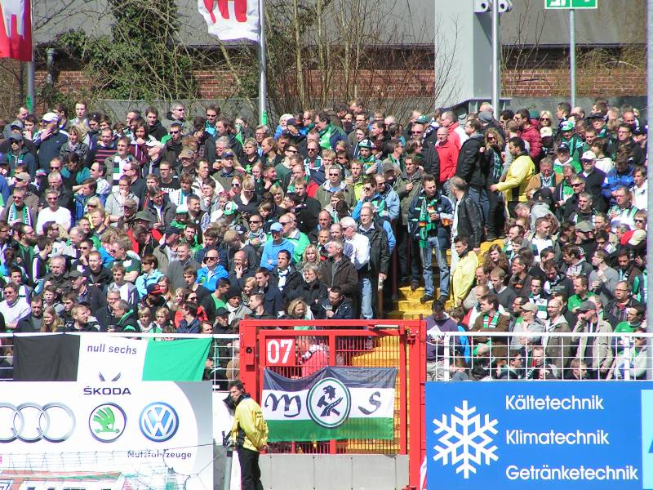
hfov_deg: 5.2
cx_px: 326
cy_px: 245
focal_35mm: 380
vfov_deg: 3.9
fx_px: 7168
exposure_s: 1/500
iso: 50
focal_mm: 58
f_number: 5
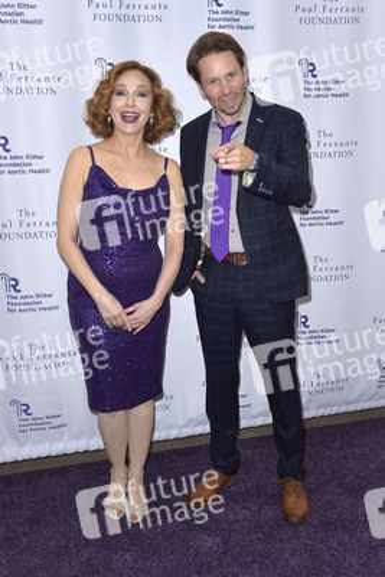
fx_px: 561
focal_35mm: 35
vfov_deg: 54.4
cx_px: 192
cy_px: 288
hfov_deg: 37.9
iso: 400
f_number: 6.3
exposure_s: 1/250
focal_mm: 35
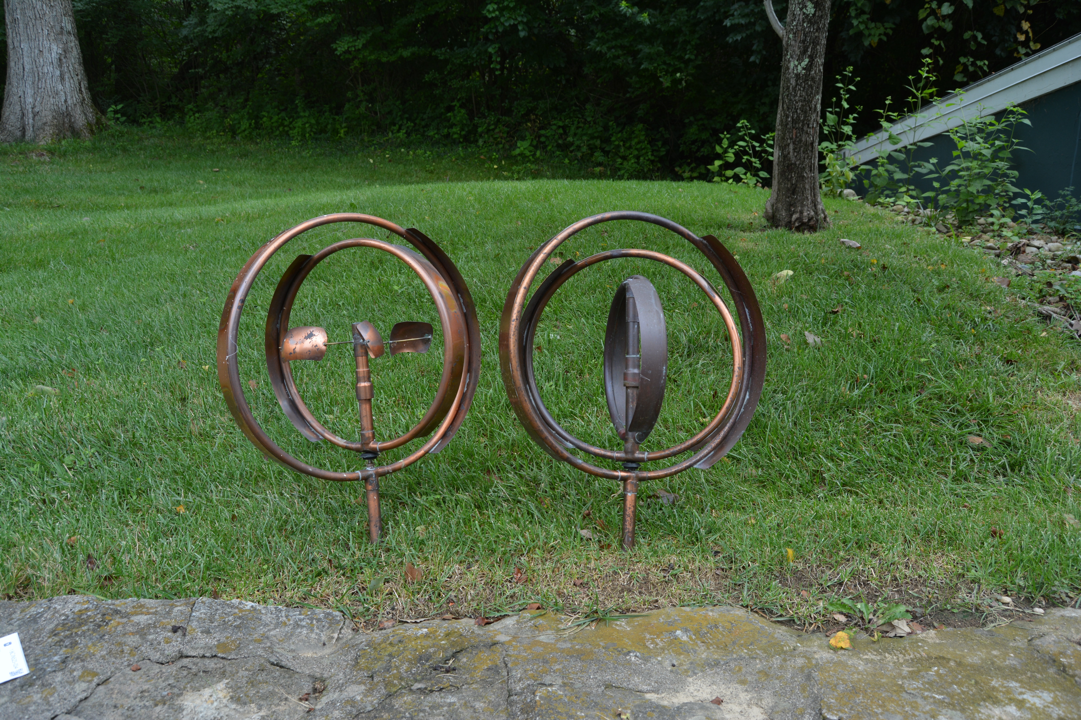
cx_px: 540
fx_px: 811
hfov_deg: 67.4
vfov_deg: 47.9
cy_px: 360
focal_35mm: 27
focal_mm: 18
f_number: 5.6
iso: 200
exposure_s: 1/125
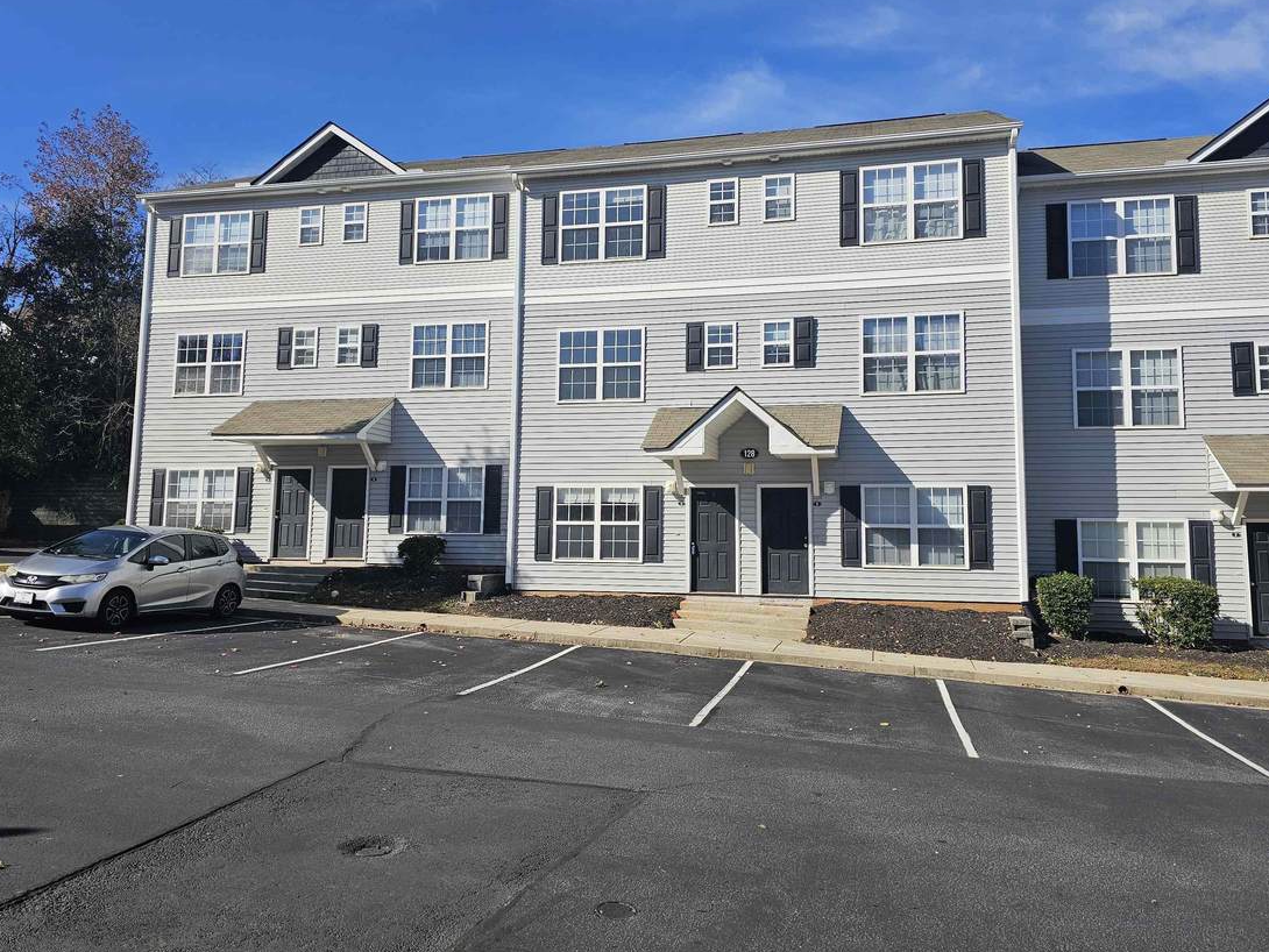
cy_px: 453
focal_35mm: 27
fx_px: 990
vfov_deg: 51.4
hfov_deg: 65.3
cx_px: 652
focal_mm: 6.3
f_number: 1.7
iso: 10
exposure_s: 1/1076
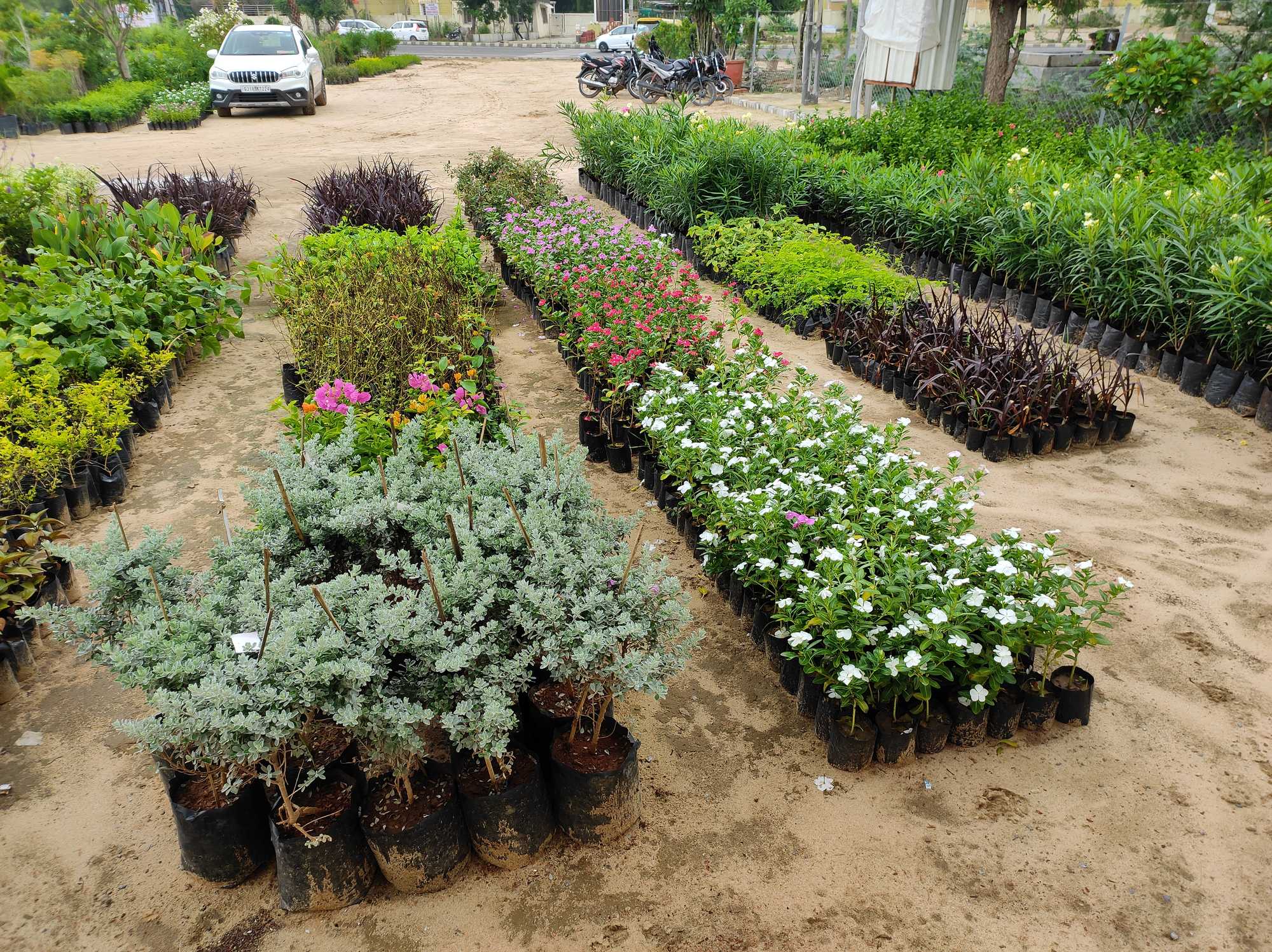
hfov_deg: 91.1
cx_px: 636
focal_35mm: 17
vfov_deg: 74.7
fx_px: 624
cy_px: 476
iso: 50
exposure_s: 1/171
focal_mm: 4.74
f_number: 1.79
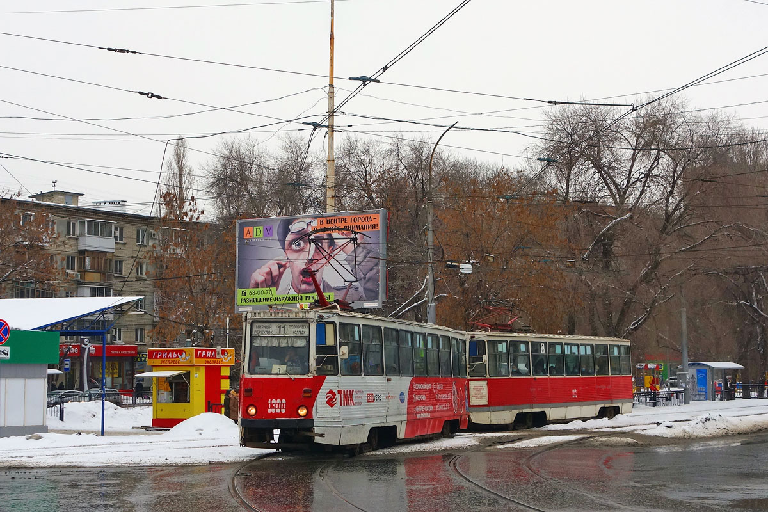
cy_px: 256
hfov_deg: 42.7
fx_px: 981
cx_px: 384
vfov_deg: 29.2
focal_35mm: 46
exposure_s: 1/500
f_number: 4.5
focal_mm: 16.99
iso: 125
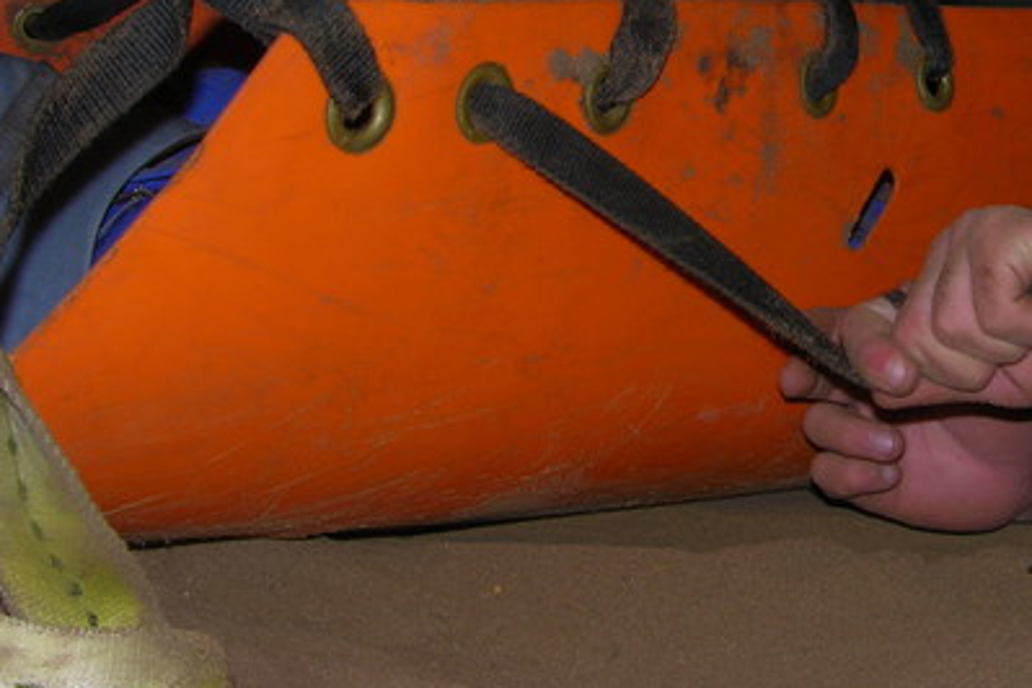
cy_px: 129
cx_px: 807
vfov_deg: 18.5
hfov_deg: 27.2
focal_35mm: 73
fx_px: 2093
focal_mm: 8.9
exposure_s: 1/30
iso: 50
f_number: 5
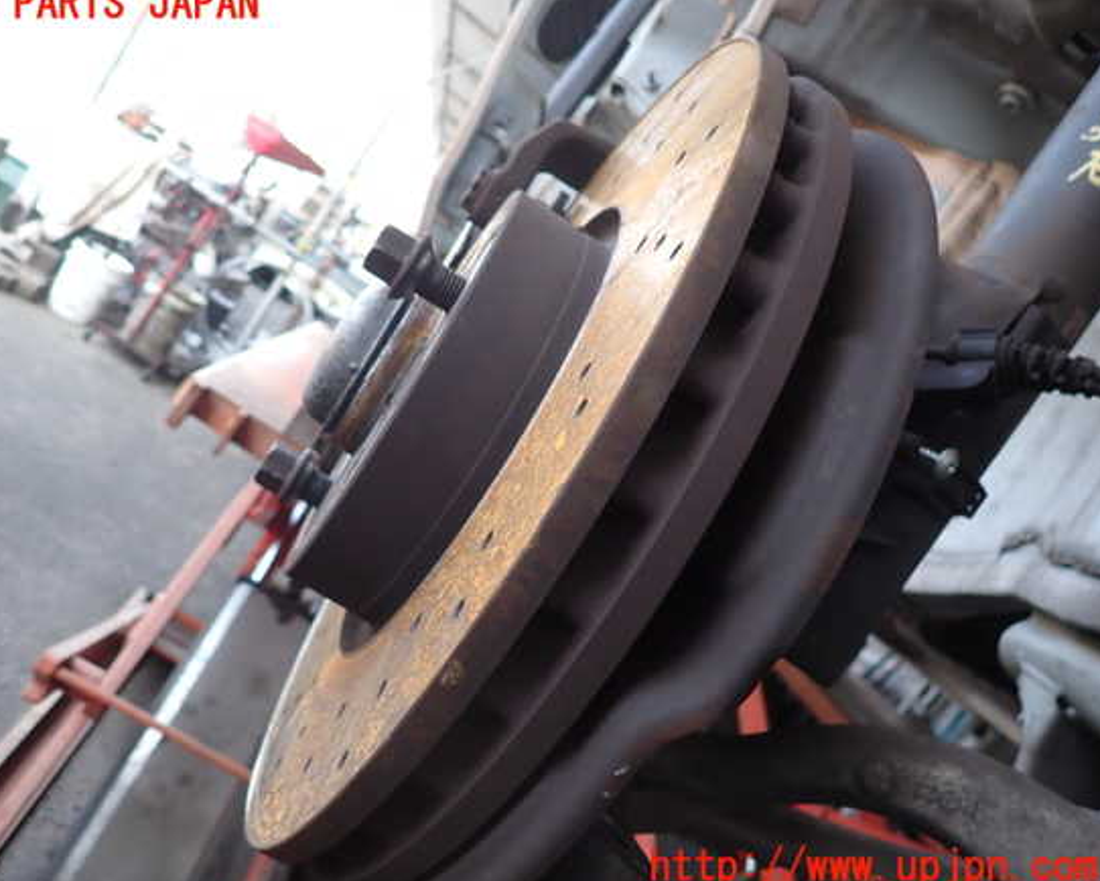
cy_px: 436
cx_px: 499
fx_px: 879
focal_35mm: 27
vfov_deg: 53.2
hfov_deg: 63.9
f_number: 2
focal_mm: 4.5
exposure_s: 1/100
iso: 100
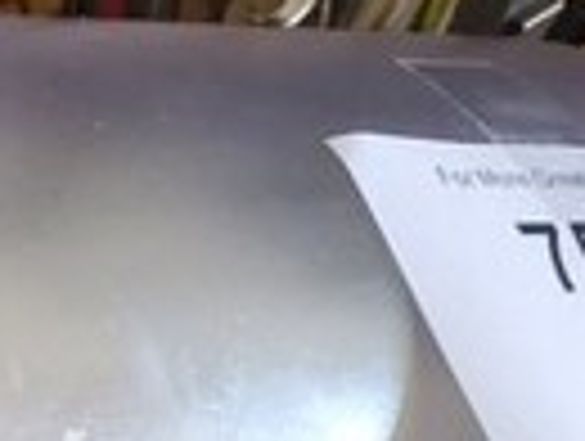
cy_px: 792
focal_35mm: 122
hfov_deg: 13.9
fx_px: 2066
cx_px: -549
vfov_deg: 11.3
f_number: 1.5
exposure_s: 1/25
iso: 500
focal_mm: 4.3
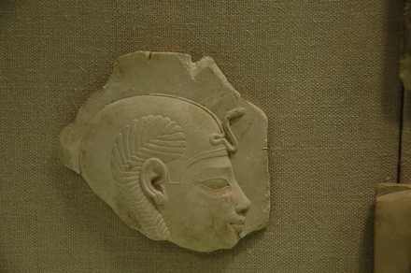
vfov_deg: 15.1
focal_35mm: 90
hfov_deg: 22.7
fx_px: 1026
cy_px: 136
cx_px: 206
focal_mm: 60
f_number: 5
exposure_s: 1/80
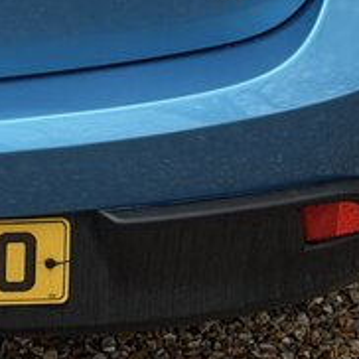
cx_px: -79
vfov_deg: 9.1
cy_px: -181
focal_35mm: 187
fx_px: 2194
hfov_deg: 9.2
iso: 80
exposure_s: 1/405
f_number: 1.78
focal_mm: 6.76
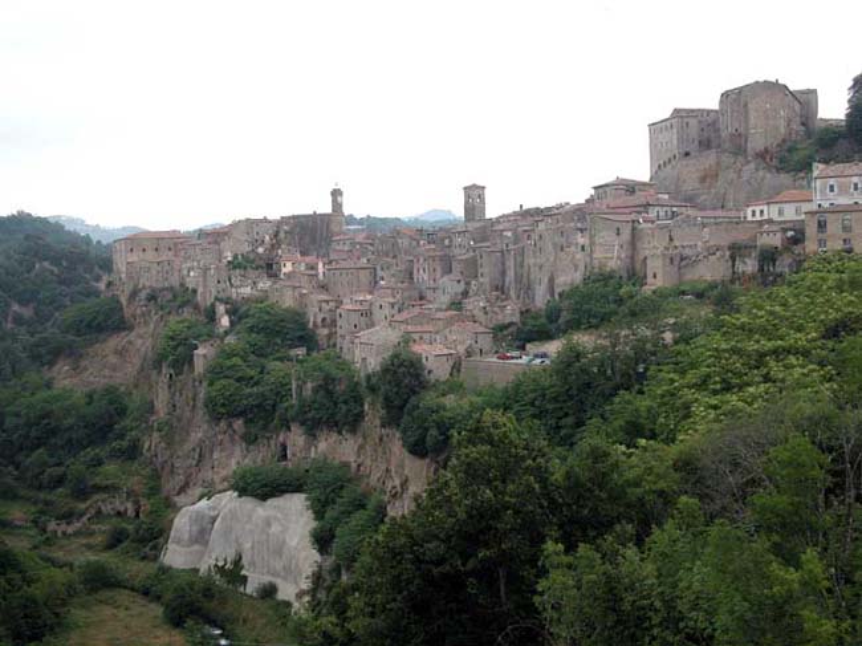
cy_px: 323
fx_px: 1021
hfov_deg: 45.8
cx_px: 431
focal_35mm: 41
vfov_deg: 35.1
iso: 100
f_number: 3.7
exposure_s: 1/260
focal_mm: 10.7
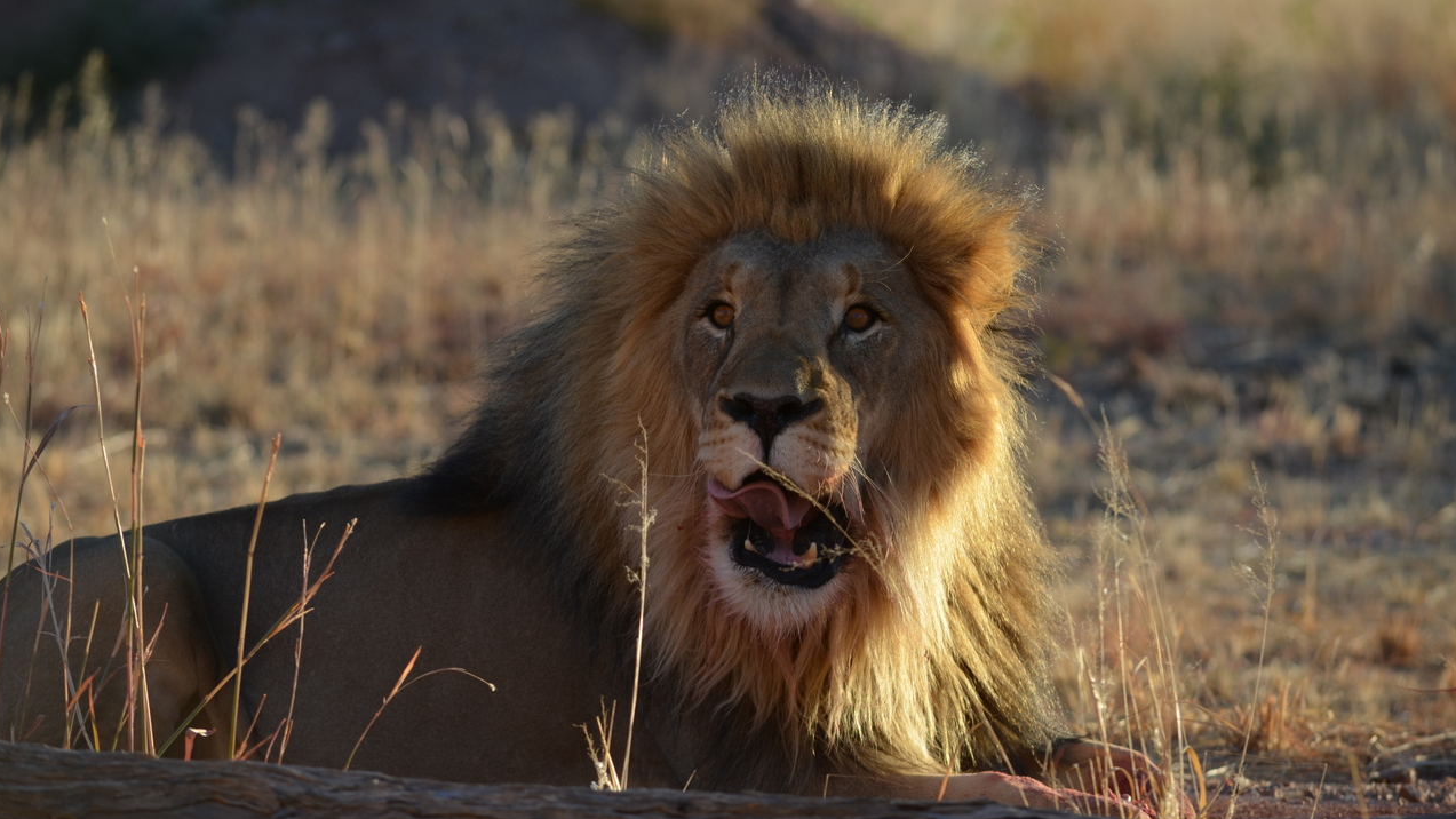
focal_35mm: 268
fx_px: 10347
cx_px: 726
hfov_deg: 8.0
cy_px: 392
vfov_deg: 4.5
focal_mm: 170
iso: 250
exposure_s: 1/500
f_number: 5.6
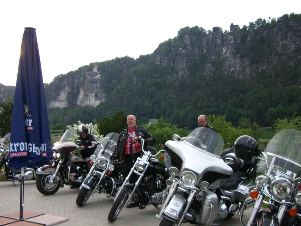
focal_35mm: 38
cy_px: 113
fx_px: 330
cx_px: 150
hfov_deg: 49.0
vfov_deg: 37.7
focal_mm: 6.2
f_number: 2.7
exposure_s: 1/200
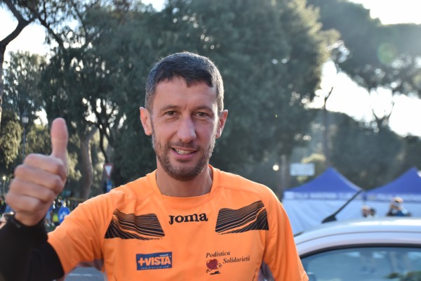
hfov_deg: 33.4
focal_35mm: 60
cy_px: 140
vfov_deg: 22.6
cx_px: 210
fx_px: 702
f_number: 4.5
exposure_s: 1/800
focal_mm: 40
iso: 720
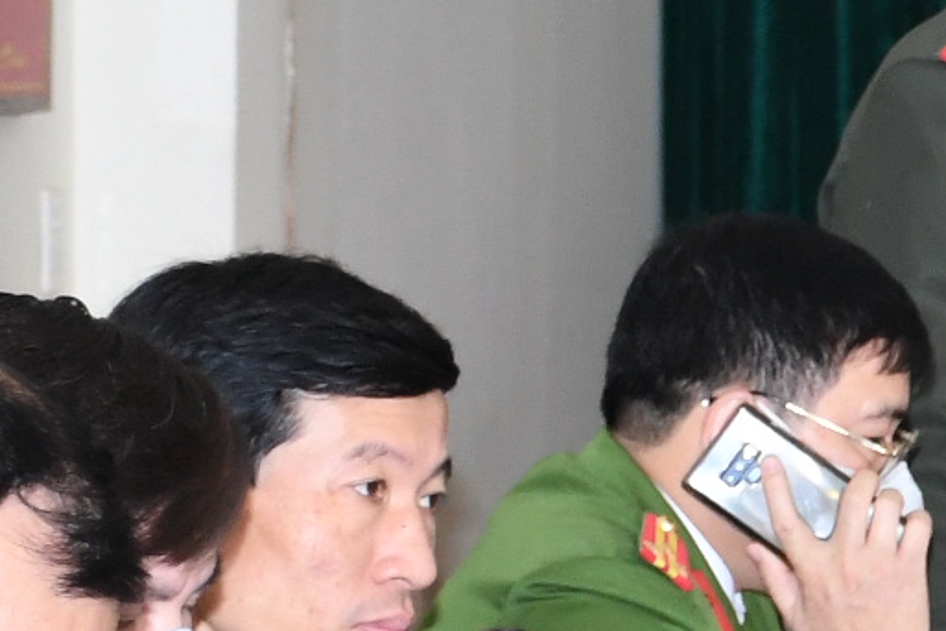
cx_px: 2073
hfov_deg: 5.8
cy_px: 293
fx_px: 8986
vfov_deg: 4.0
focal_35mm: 342
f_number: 4.5
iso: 1600
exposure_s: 1/200
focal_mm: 42
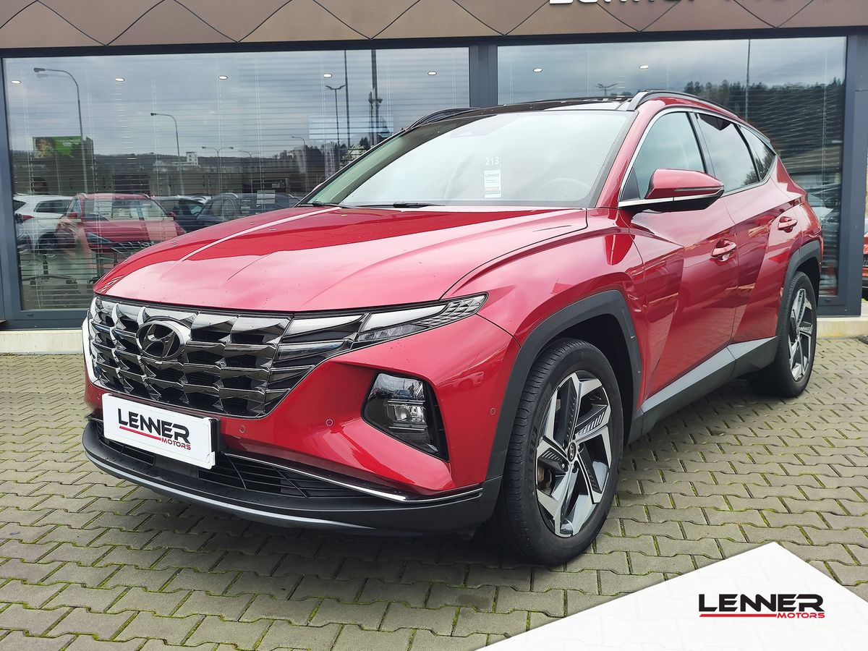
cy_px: 326
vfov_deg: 58.9
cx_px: 434
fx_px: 577
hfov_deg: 73.9
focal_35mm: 23
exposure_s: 1/100
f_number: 1.69
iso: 73
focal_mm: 7.01
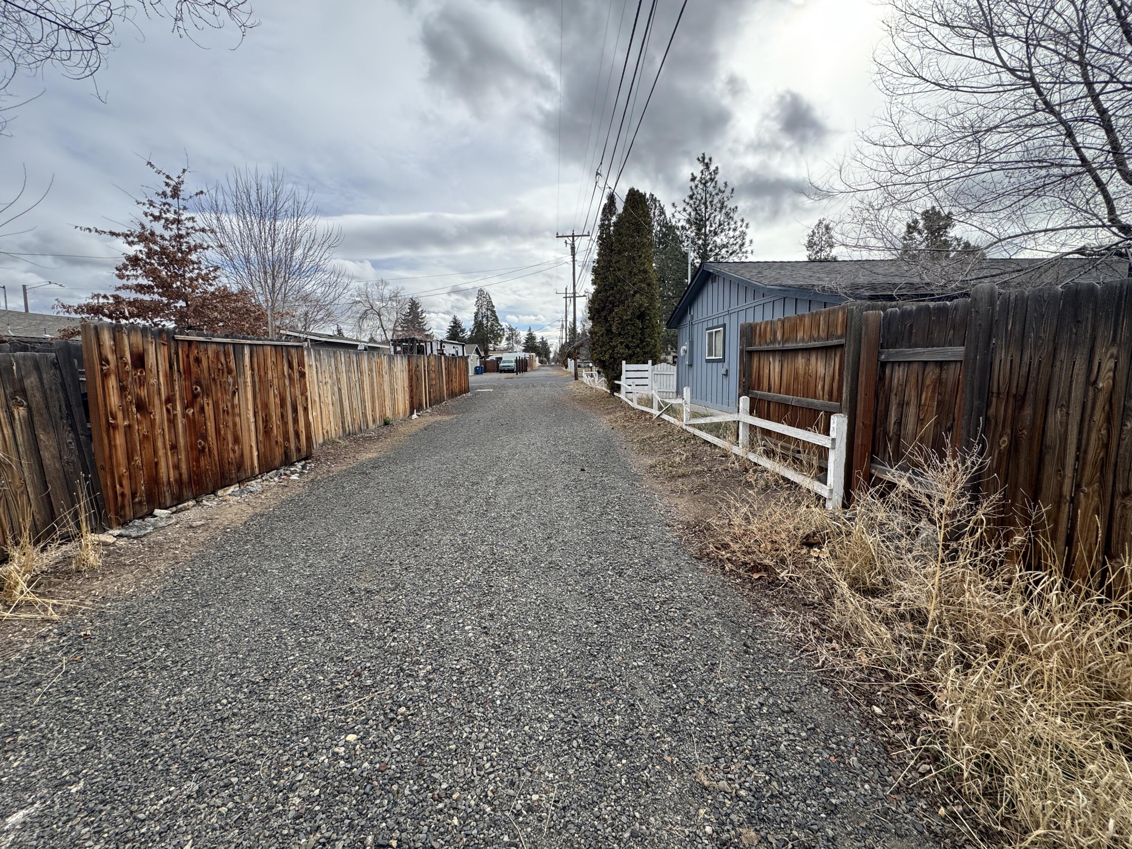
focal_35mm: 14
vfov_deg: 85.7
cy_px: 424
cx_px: 566
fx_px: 458
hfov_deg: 102.1
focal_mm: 2.22
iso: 40
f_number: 2.2
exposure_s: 1/756
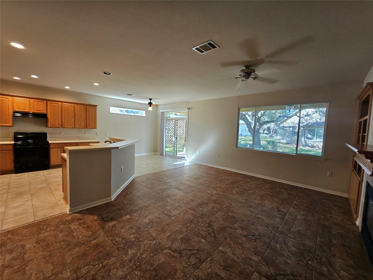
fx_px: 140
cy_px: 140
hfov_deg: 106.2
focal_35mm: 13
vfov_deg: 89.9
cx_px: 186
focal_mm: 2.2
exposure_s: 1/60
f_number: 2.2
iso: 160
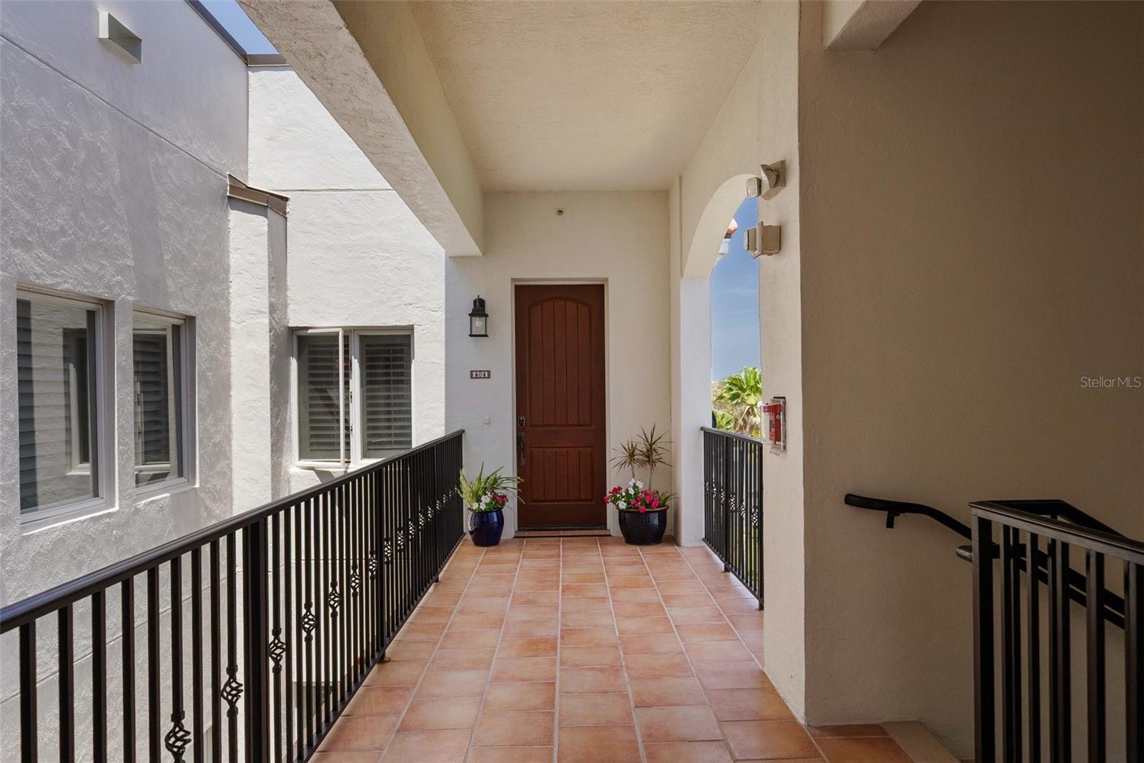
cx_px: 572
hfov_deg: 73.7
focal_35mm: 24
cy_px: 382
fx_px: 763
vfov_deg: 53.1
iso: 500
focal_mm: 24
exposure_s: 1/400
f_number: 7.1
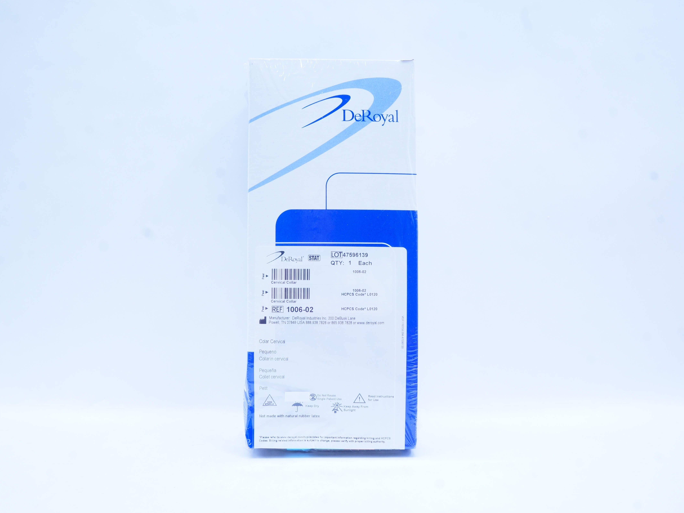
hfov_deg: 60.0
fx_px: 593
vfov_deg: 46.8
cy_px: 261
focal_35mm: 30
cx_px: 335
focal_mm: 18
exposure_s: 1/10
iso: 400
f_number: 13
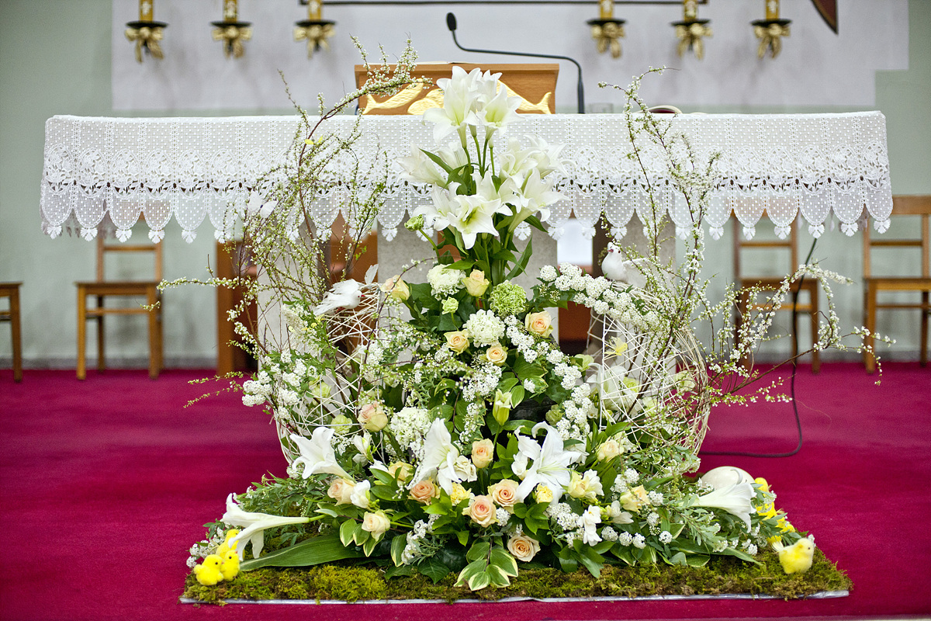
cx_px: 466
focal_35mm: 50
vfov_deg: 27.0
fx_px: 1293
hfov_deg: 39.6
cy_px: 310
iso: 800
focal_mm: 50
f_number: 2.2
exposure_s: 1/200
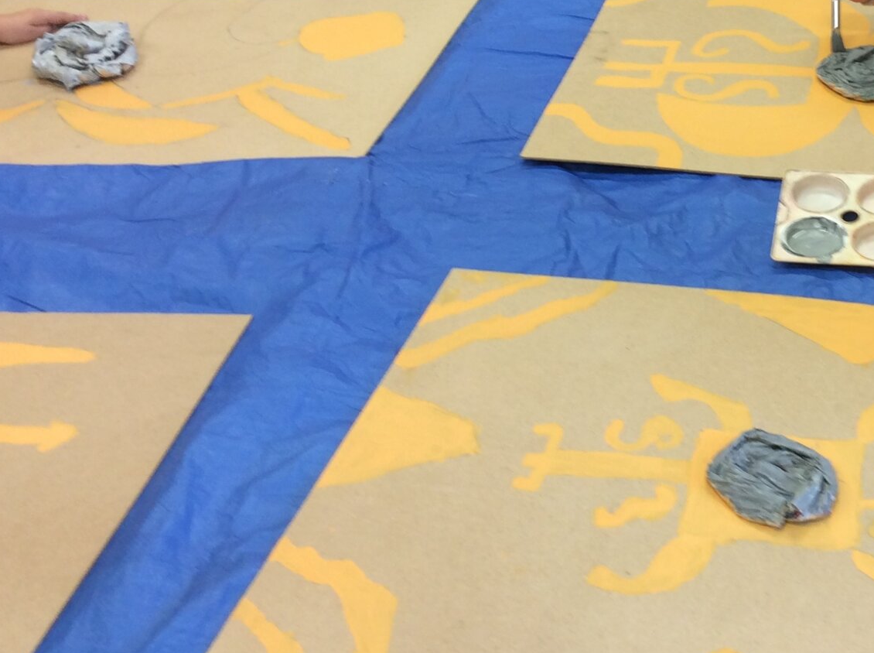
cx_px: 749
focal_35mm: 58
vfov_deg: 24.7
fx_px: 1462
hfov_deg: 32.0
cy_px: 126
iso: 50
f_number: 2.4
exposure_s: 1/25
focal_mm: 3.3
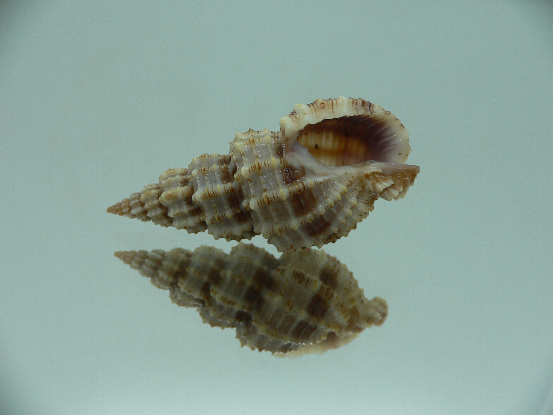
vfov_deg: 40.7
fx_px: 559
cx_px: 276
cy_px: 208
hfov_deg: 52.6
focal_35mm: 35
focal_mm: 4.6
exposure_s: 1/60
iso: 80
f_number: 2.8
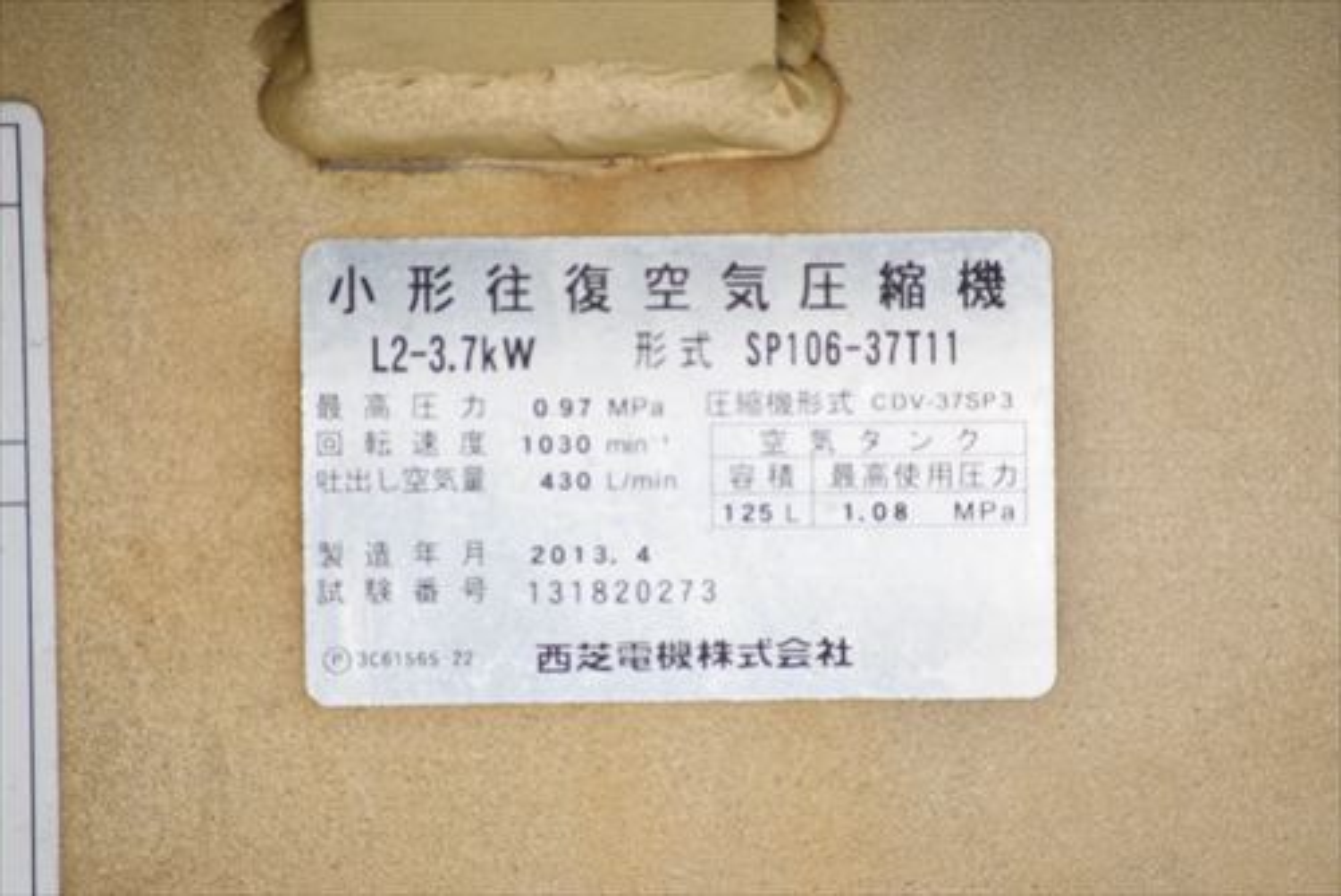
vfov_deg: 3.3
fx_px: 15653
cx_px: 670
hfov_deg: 4.9
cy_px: 448
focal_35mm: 420
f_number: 6.3
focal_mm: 280
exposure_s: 1/2000
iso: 1250
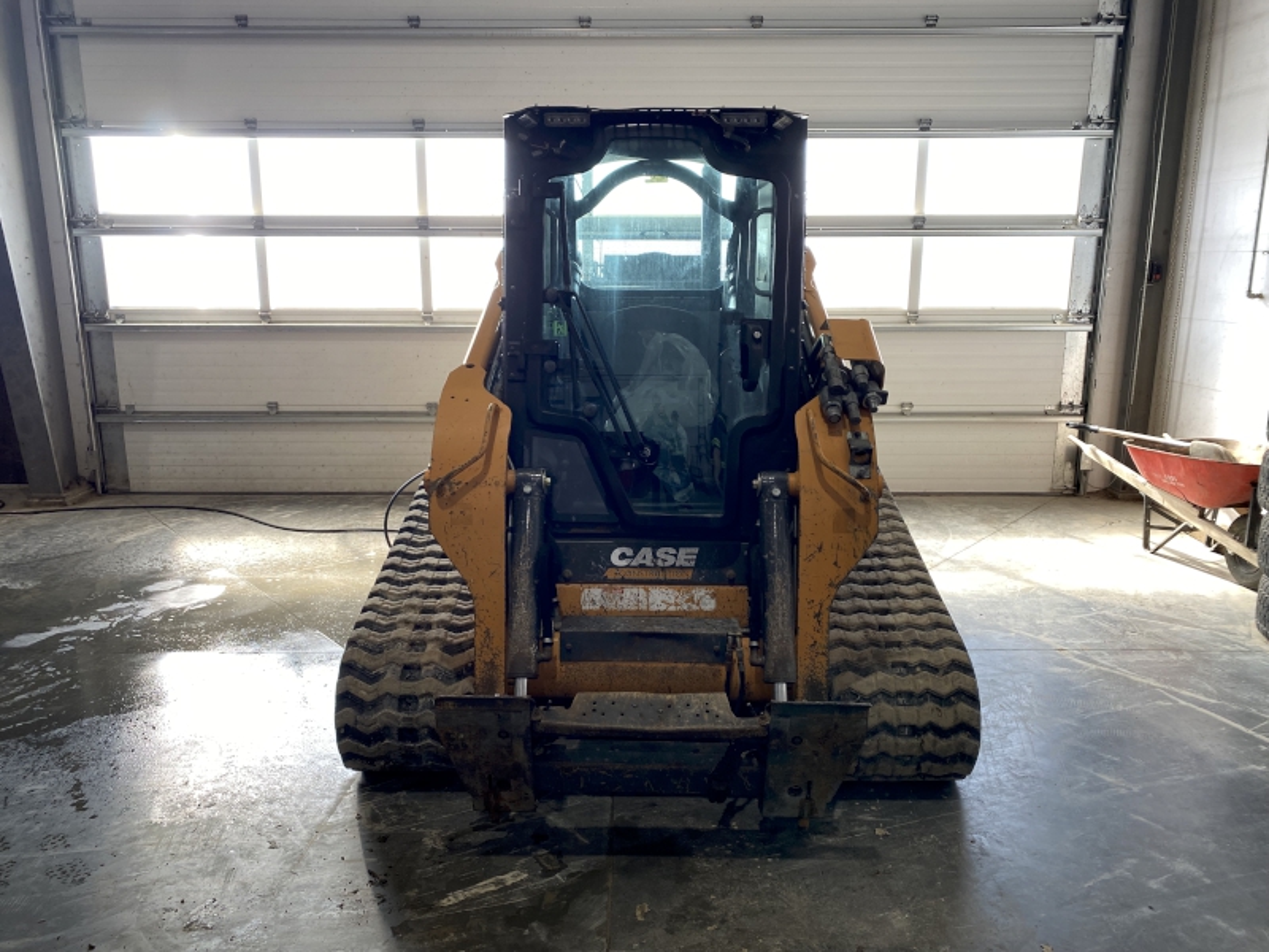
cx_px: 634
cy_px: 476
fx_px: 953
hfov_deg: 67.3
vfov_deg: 53.1
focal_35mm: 26
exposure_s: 1/120
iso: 32
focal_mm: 4.25
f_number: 1.8
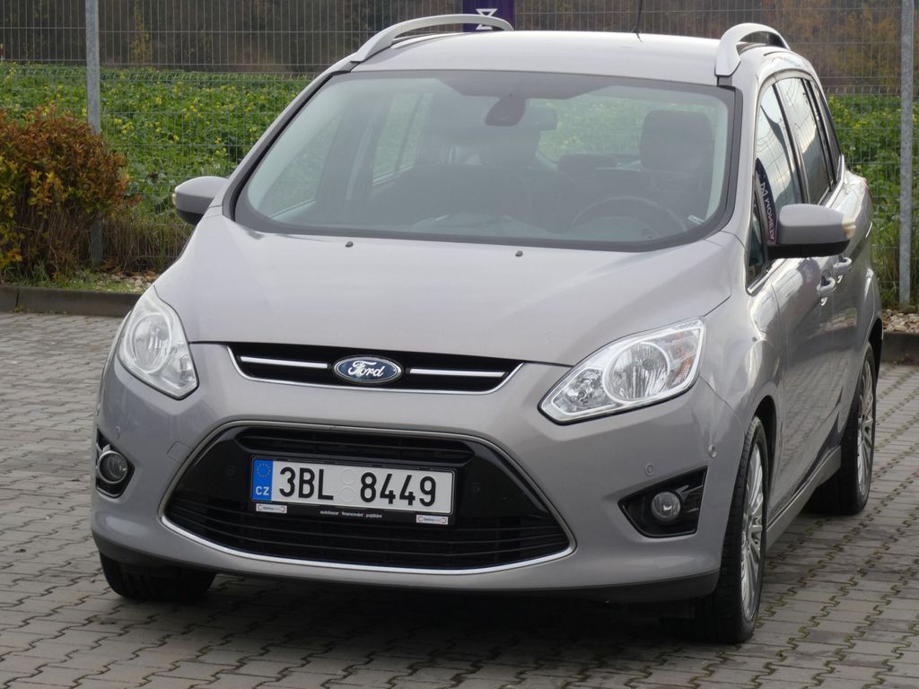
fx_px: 3106
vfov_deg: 12.7
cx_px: 460
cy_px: 344
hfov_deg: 16.8
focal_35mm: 117
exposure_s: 1/100
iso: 80
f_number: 5.6
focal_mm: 21
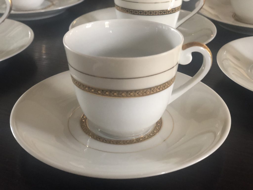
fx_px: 380
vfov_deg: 28.0
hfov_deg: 36.8
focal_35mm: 52
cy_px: 95
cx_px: 126
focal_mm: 6
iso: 160
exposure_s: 1/14
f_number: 2.4
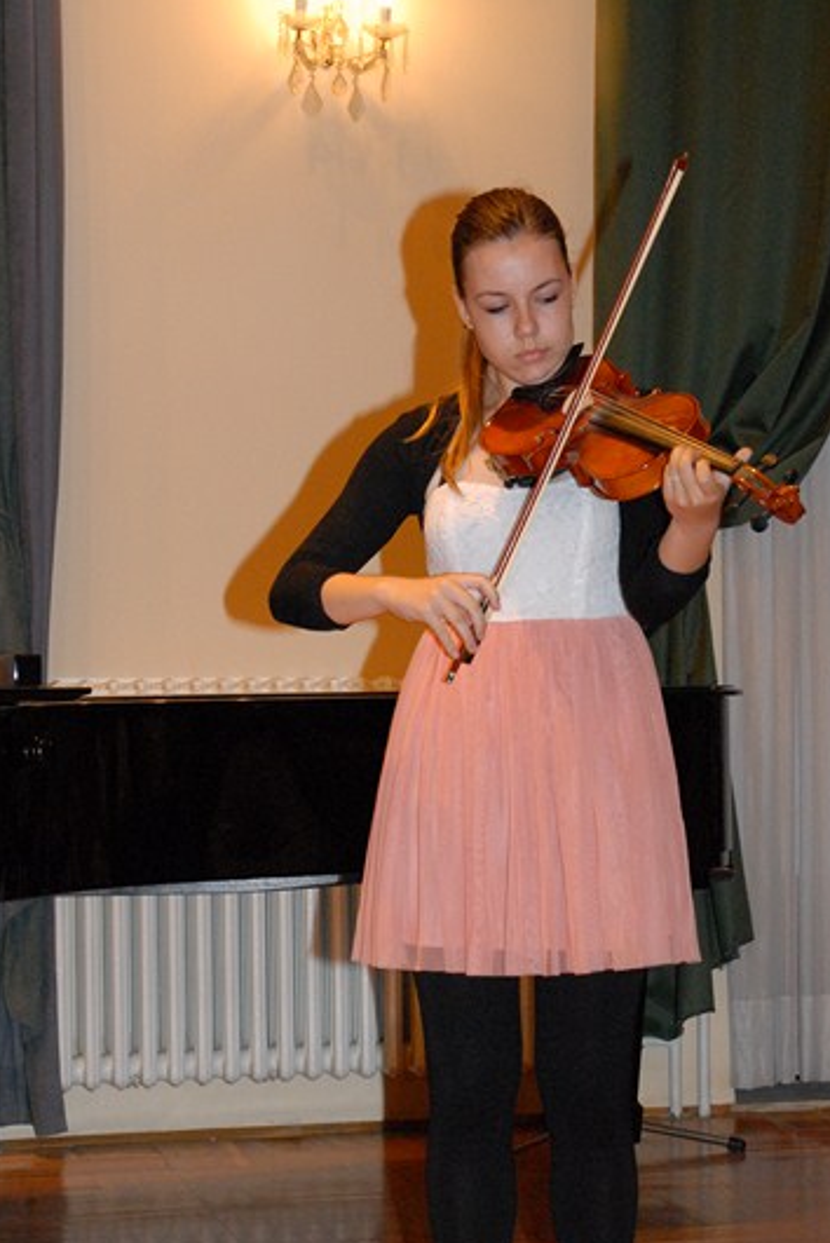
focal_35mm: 87
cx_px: 445
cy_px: 694
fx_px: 3005
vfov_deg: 23.4
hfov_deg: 15.7
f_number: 7.1
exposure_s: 1/60
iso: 1000
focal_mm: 40
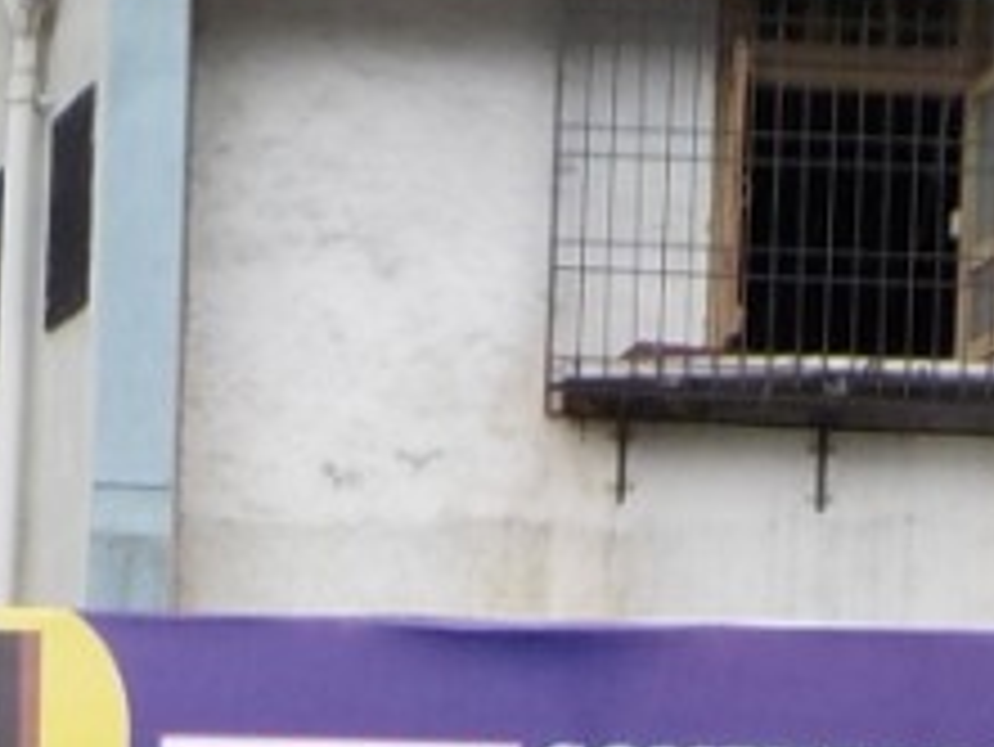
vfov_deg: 10.1
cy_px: 1377
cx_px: 580
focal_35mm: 139
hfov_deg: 14.2
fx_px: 3994
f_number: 3.3
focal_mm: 4.1
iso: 125
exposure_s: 1/80
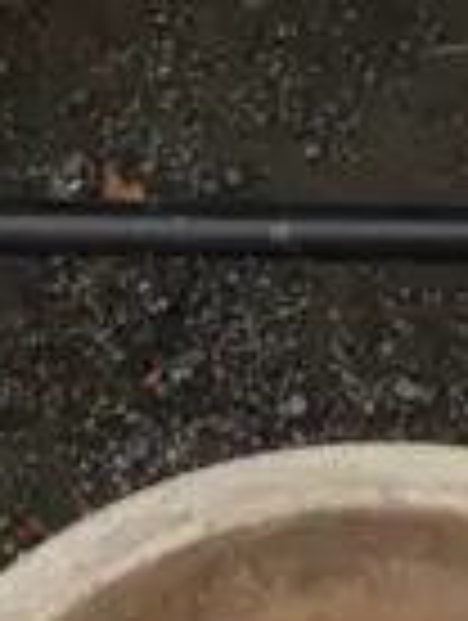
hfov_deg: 7.1
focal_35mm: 208
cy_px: -1620
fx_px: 3738
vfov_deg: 7.5
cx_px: 452
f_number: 4.5
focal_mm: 14
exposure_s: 1/160
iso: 200
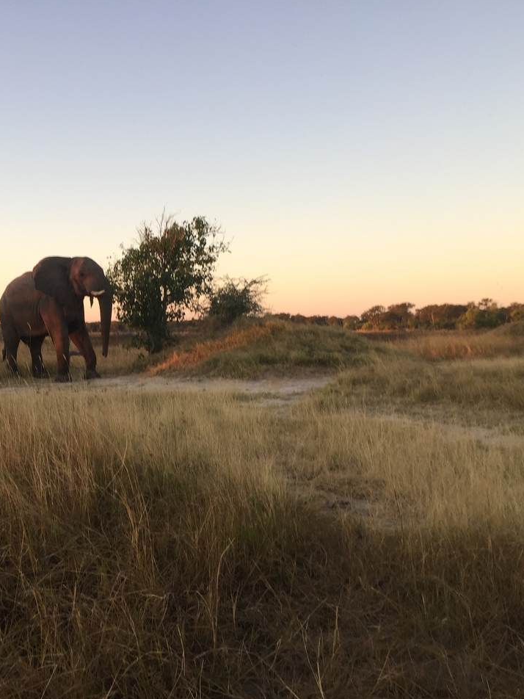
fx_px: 787
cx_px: 92
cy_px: 349
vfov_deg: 47.9
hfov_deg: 35.4
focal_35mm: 39
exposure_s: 1/115
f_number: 2.2
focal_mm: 4.15
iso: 32
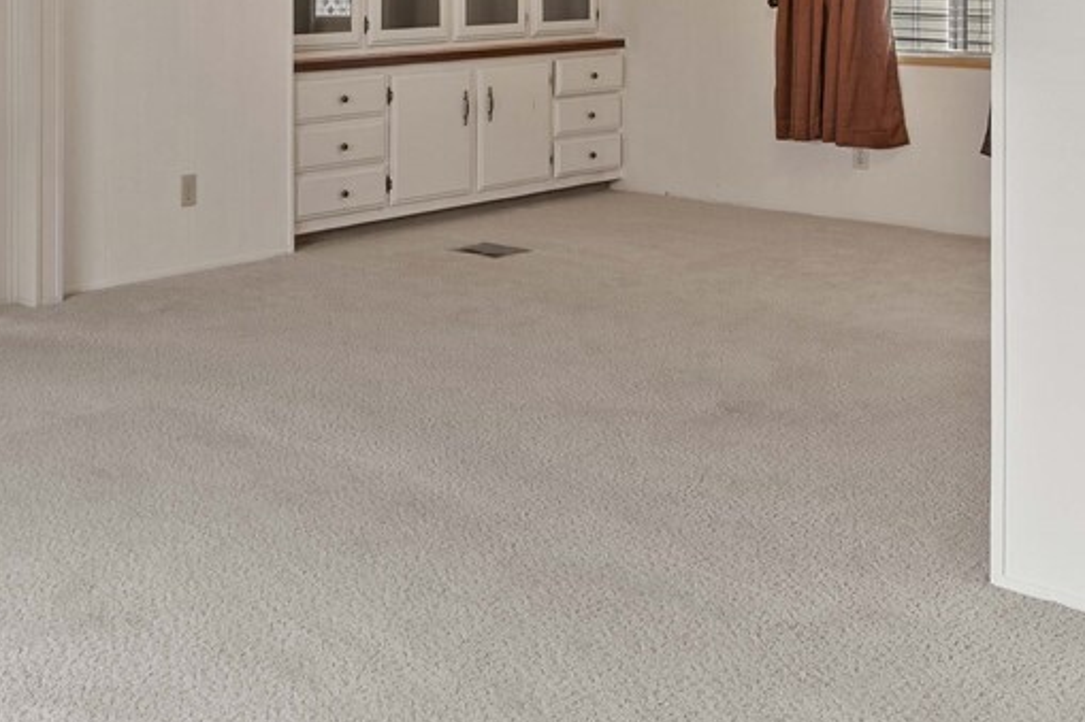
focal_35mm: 50
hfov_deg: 38.3
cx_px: 238
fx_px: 1506
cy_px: -84
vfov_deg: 25.0
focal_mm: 15
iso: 200
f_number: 8
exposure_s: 1.3
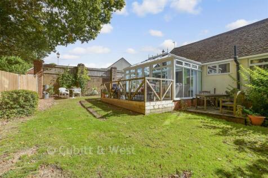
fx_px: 112
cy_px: 89
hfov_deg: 100.4
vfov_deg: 77.3
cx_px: 134
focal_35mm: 15
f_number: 8
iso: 160
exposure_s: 1/320
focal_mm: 10
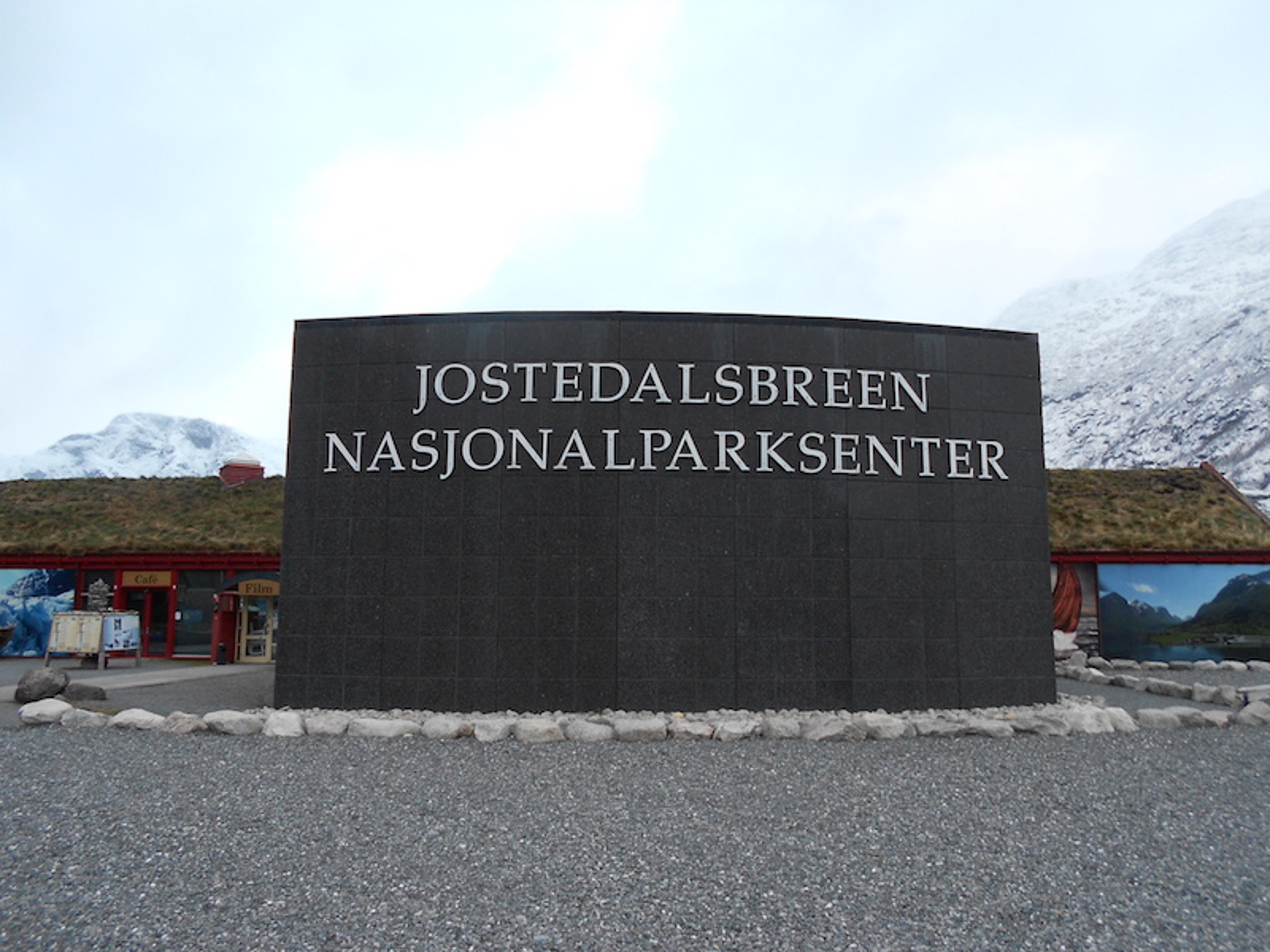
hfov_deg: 67.3
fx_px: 954
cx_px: 635
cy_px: 476
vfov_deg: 53.1
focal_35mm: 26
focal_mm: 4.6
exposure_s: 1/30
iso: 100
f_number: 3.2
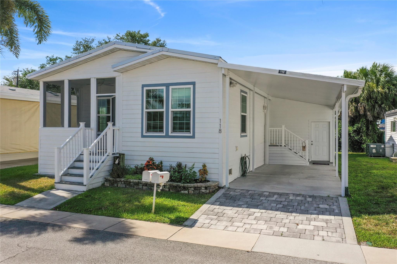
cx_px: 198
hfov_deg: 65.5
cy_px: 132
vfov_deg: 46.4
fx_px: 309
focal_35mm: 28
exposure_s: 1/640
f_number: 6.3
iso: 100
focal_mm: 10.26
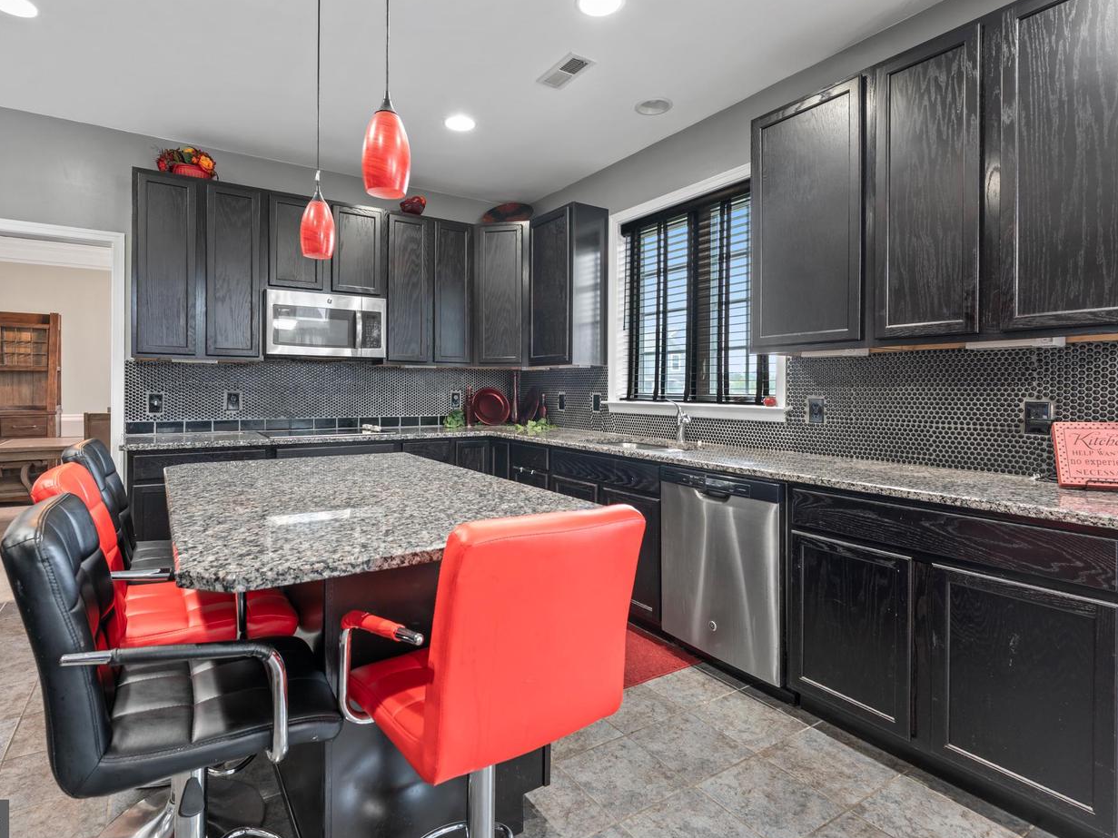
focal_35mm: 18
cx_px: 521
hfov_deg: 87.6
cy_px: 410
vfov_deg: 71.6
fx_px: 581
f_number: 9
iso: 400
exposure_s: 2
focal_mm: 16
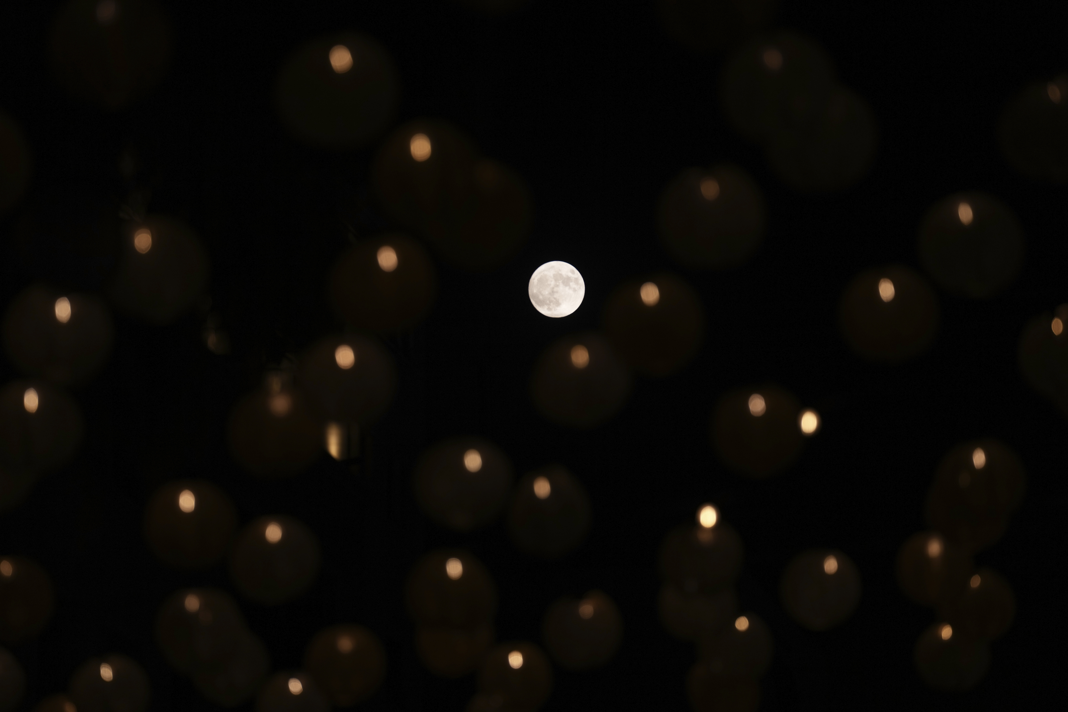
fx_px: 5933
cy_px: 356
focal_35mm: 200
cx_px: 534
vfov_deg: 6.9
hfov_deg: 10.3
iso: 250
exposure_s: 1/400
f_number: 3.5
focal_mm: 200
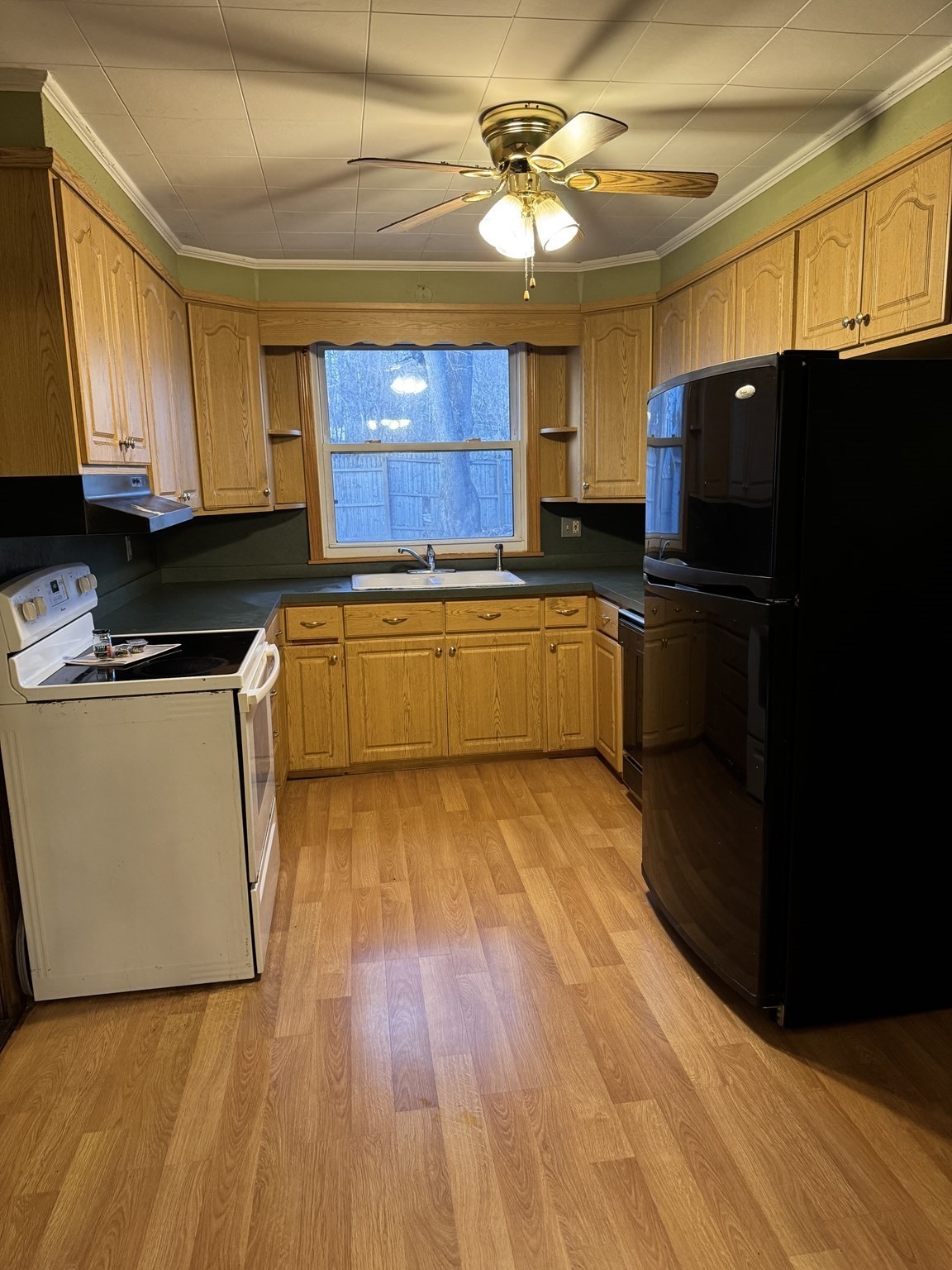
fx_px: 880
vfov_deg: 71.6
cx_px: 476
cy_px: 635
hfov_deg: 56.8
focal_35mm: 24
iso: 320
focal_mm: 6.76
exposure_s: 1/60
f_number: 1.78
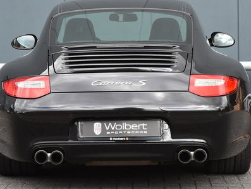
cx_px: 122
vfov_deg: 11.0
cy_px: 43
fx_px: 972
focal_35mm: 134
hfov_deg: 14.7
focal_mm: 48
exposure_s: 1/400
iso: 800
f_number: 8
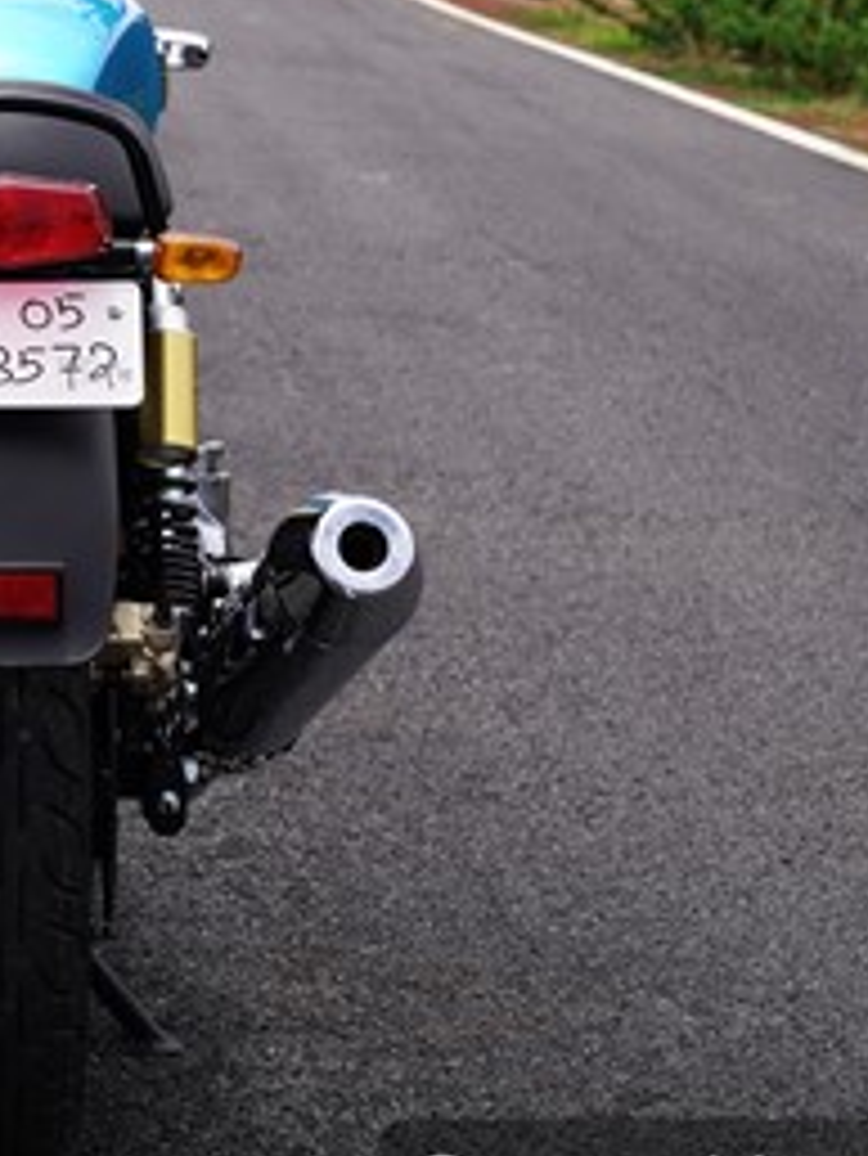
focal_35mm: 157
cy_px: 333
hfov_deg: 9.4
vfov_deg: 12.5
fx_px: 5245
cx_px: -108
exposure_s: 1/250
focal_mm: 70
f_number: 9
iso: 100
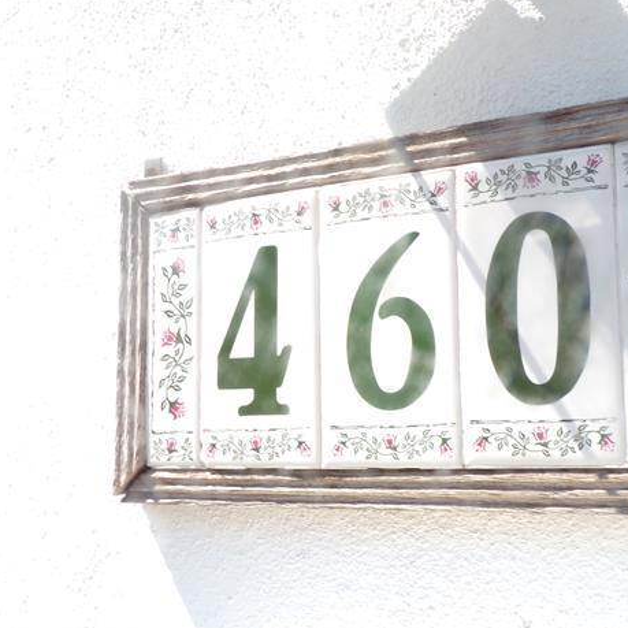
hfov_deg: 44.9
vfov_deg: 44.7
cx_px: 313
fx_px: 759
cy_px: 380
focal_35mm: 37
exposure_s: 1/60
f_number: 7.7
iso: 80
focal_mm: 4.3
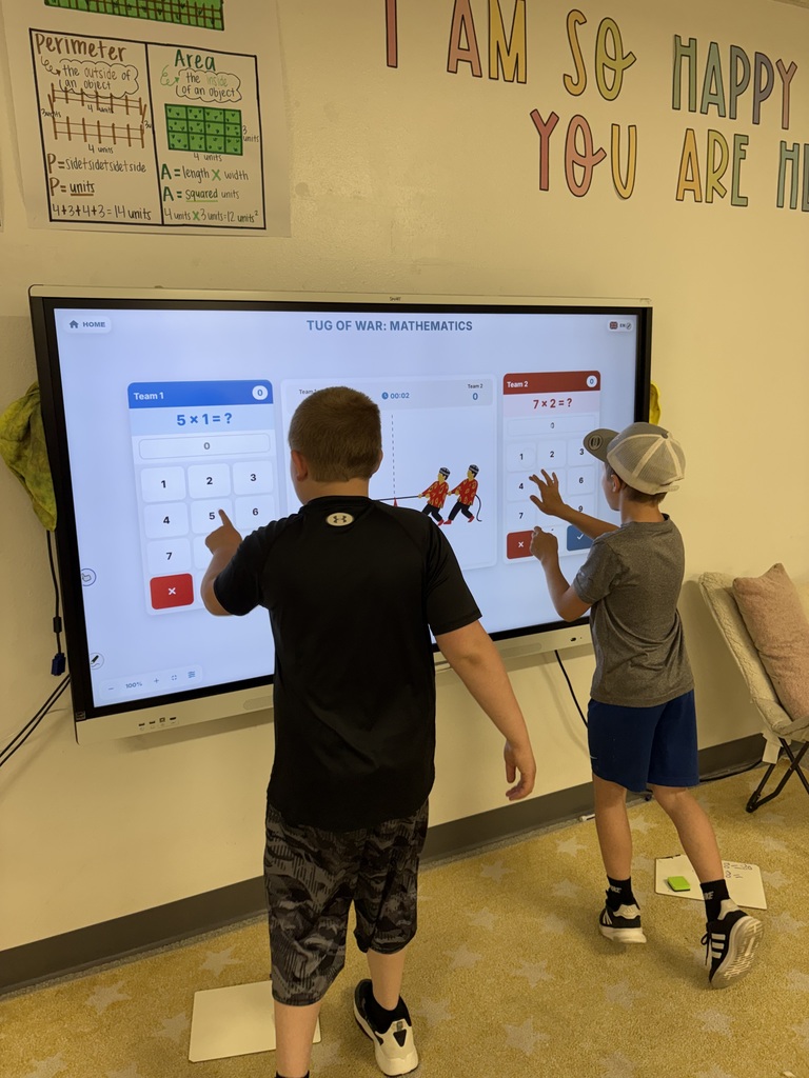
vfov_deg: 67.3
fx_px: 810
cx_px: 404
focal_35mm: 26
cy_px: 539
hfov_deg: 53.1
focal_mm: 5.96
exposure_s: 1/120
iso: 100
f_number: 1.6
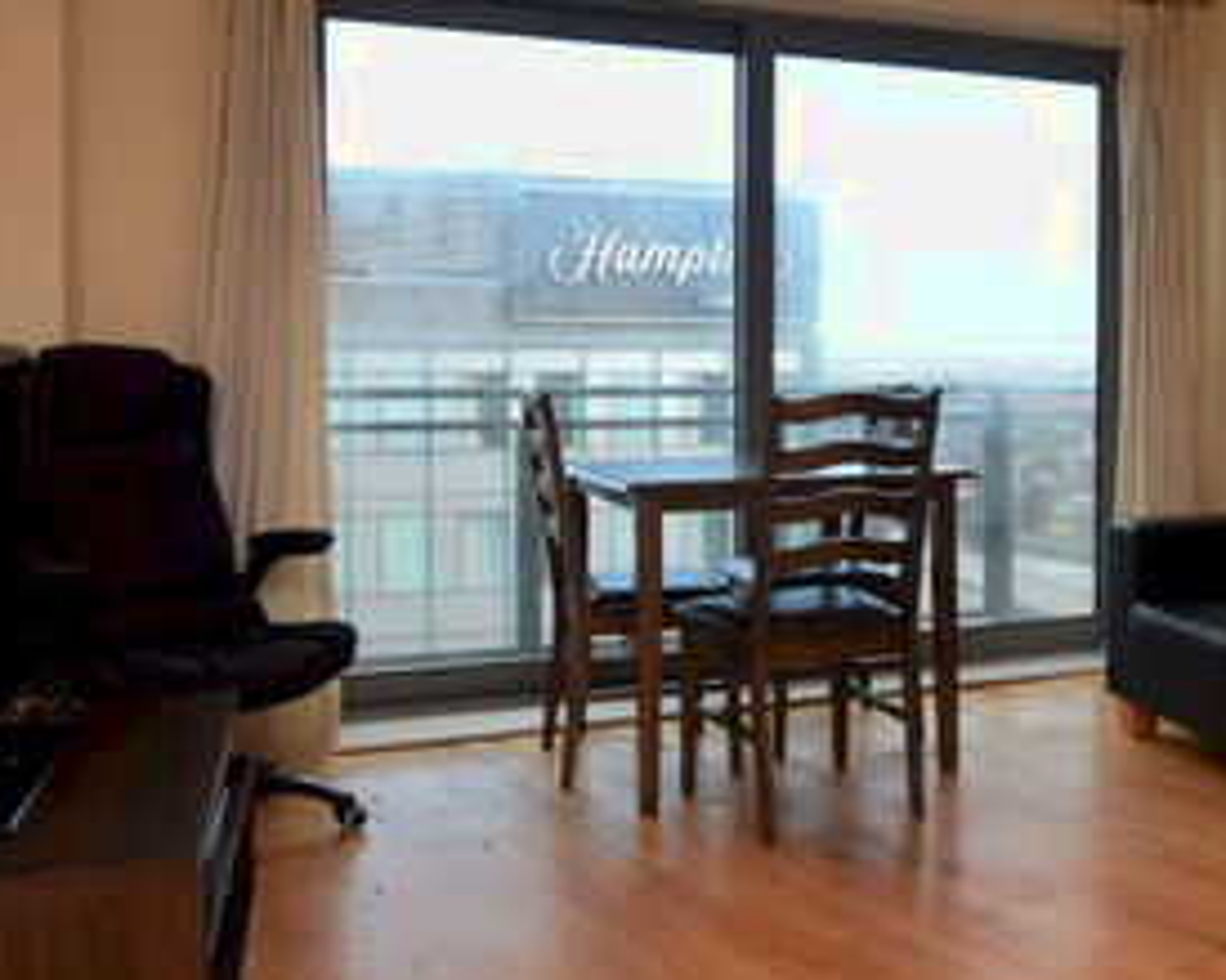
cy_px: 401
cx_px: 904
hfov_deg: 48.5
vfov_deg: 41.0
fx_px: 1306
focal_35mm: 36
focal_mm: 10
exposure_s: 1/125
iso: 320
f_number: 5.6
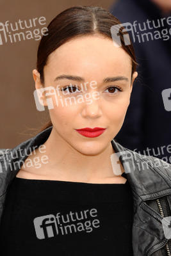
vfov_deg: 7.8
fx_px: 1869
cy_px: 128
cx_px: 86
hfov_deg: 5.2
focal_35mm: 262
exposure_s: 1/250
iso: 320
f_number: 6.3
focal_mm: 175
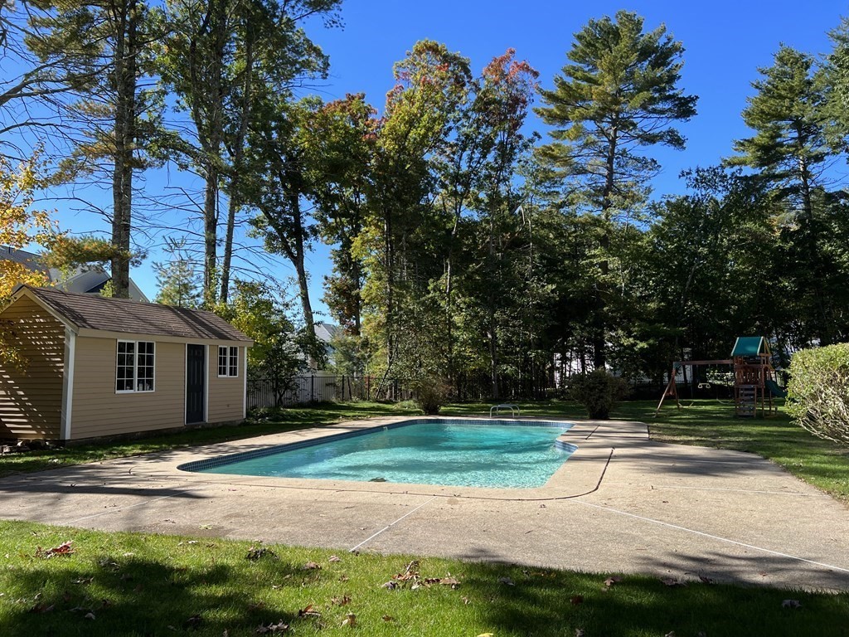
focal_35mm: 26
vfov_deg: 53.1
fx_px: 638
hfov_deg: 67.3
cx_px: 424
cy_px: 318
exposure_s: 1/2045
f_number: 1.5
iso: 50
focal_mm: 5.7
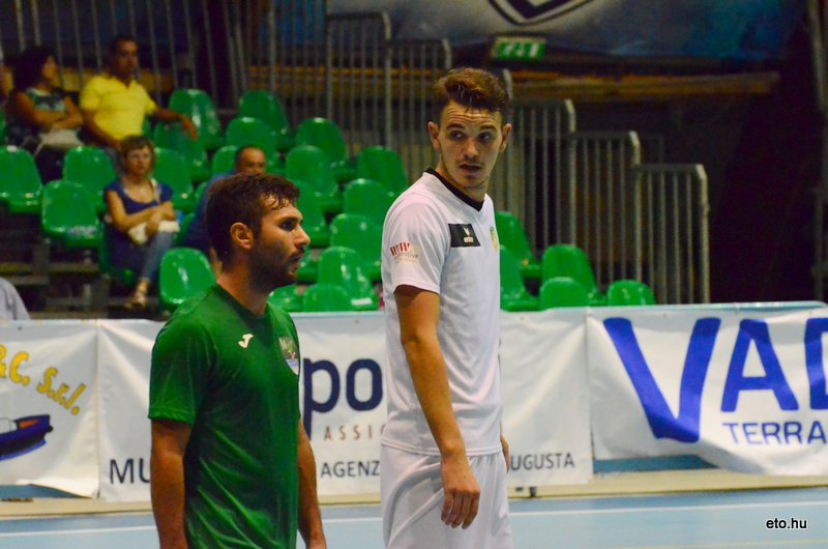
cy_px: 274
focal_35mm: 218
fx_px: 4993
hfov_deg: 9.5
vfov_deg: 6.3
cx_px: 414
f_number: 7.1
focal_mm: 145
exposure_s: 1/320
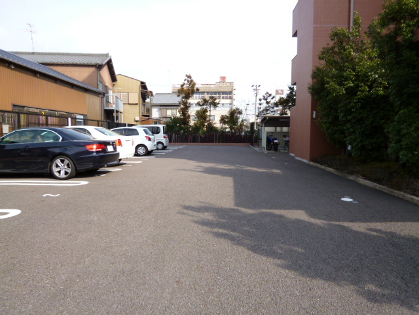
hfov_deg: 71.6
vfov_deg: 56.8
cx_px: 210
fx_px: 291
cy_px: 158
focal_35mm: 24
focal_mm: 4.3
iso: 100
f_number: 2.5
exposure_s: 1/640
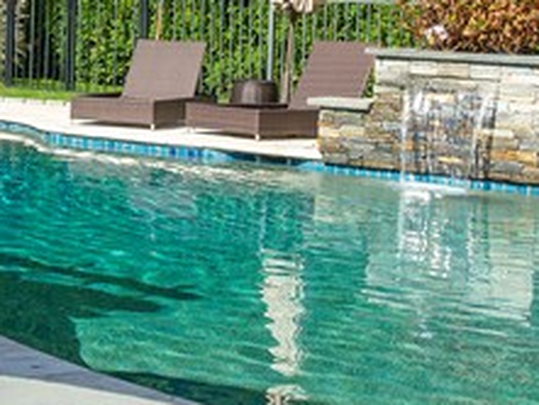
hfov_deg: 16.5
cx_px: -354
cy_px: -39
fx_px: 1620
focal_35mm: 104
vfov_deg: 13.9
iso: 100
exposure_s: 1/160
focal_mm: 22
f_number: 9
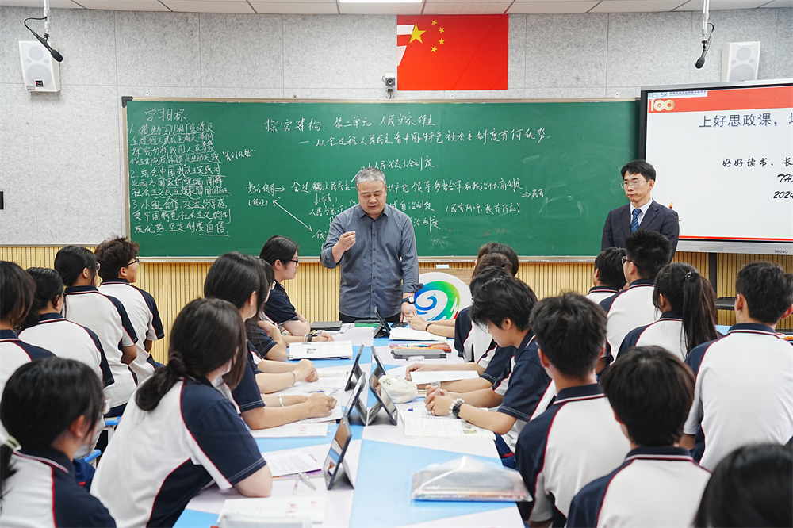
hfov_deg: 38.9
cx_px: 396
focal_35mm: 51
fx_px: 1123
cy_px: 264
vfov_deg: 26.5
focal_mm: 51
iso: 800
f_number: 5
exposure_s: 1/80
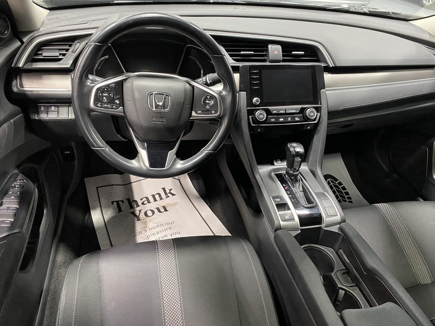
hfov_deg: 67.3
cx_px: 218
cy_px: 163
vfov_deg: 53.1
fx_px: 327
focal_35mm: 26
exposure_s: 1/40
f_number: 1.8
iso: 500
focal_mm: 4.25
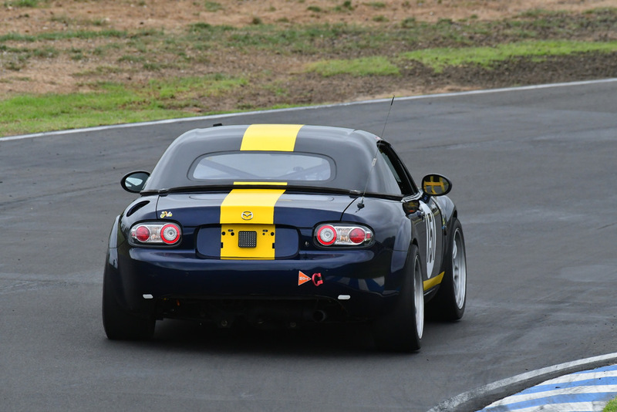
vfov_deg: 1.8
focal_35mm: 750
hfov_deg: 2.7
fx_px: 12858
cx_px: 308
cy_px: 206
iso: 1600
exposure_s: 1/640
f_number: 10
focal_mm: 500
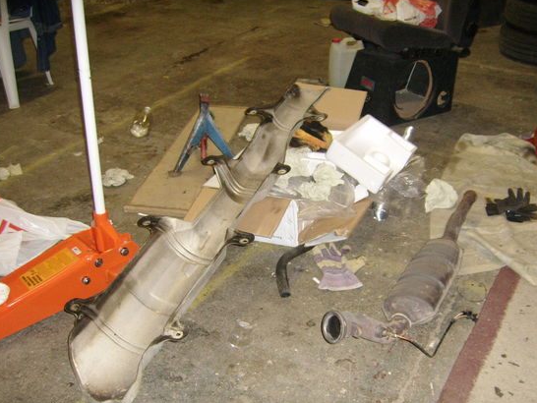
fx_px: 636
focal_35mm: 41
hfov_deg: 45.7
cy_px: 233
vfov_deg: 35.1
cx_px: 294
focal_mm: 5.95
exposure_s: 1/30
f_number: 2.8
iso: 218
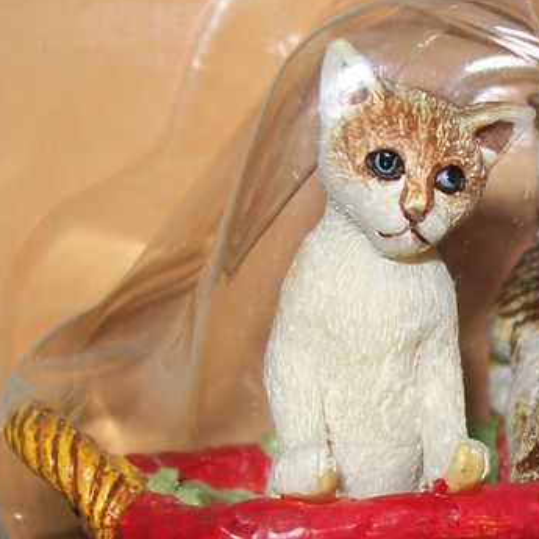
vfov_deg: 19.8
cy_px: 402
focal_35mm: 87
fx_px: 1533
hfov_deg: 19.3
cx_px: 567
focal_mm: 6.1
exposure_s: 1/60
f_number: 2.7
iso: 64
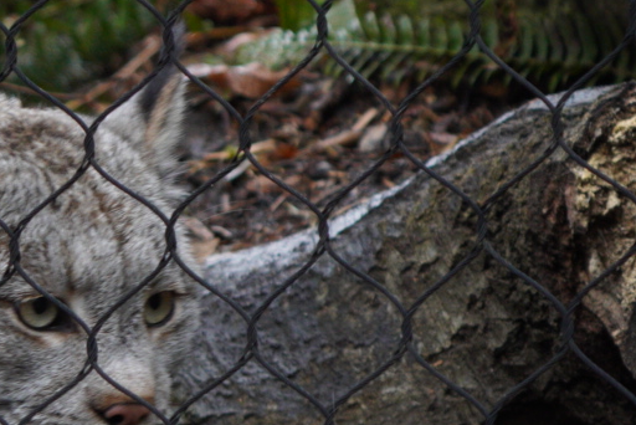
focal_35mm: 946
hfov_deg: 2.2
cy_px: 347
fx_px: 16721
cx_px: -180
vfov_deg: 1.5
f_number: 6.3
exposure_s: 1/250
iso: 800
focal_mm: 200
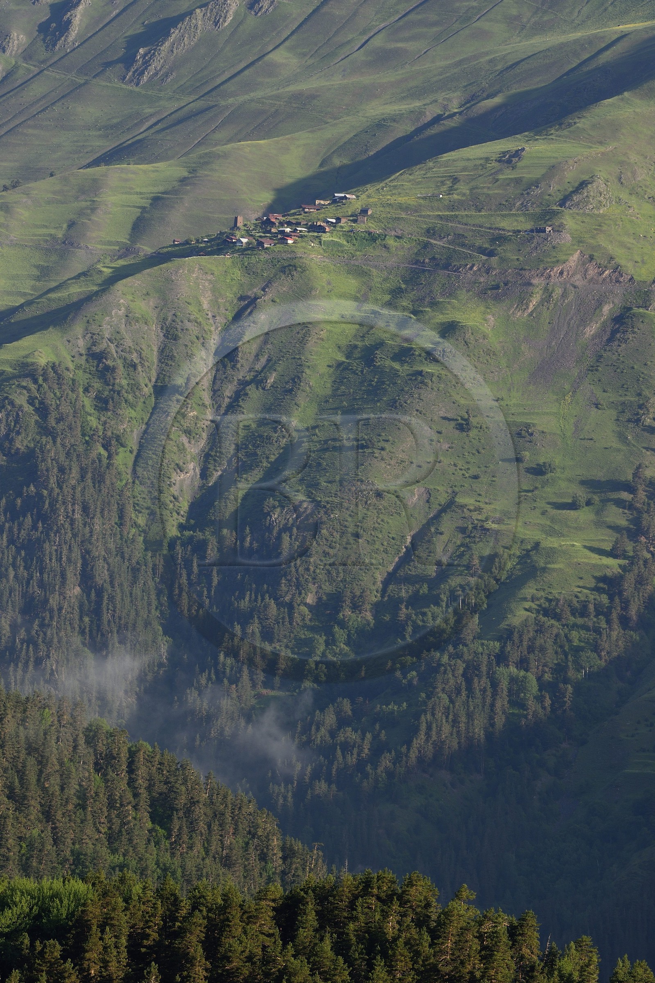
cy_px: 492
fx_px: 5463
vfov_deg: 10.3
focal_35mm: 200
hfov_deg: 6.9
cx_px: 328
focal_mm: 200
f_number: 14
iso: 400
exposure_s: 1/250
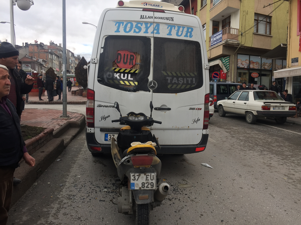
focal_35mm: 29
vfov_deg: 48.2
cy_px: 112
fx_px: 252
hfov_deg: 61.7
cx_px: 150
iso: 32
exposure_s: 1/399
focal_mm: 4.15
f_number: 2.2
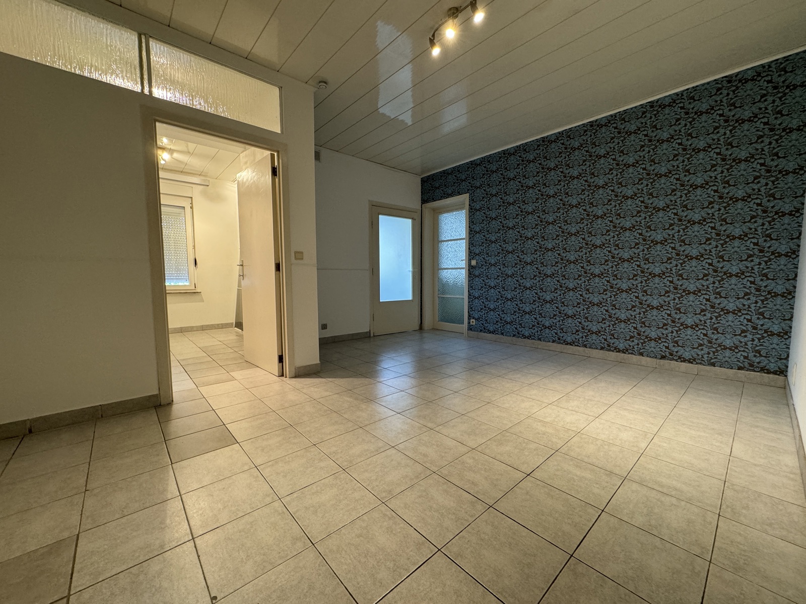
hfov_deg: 102.1
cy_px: 302
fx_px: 326
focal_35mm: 14
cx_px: 403
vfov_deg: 85.7
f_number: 2.2
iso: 200
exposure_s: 1/50
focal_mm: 2.22
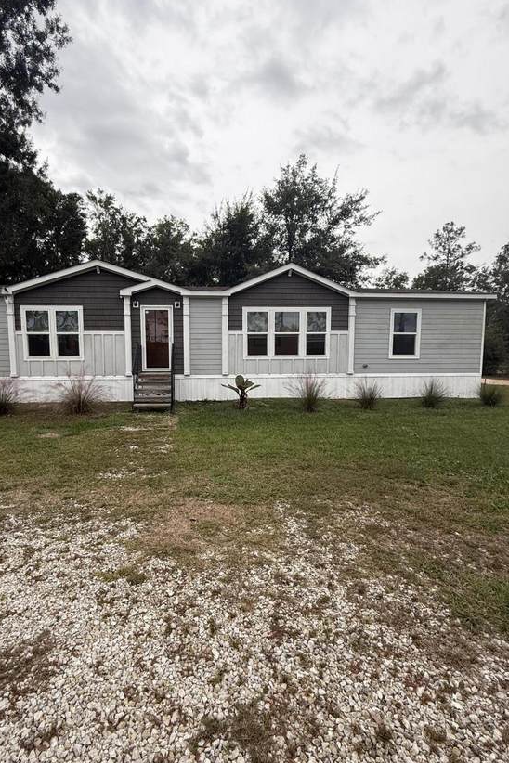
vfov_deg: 93.2
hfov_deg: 70.1
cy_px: 394
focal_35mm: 17
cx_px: 221
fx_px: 361
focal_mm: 2.22
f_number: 2.2
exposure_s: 1/99
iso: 80
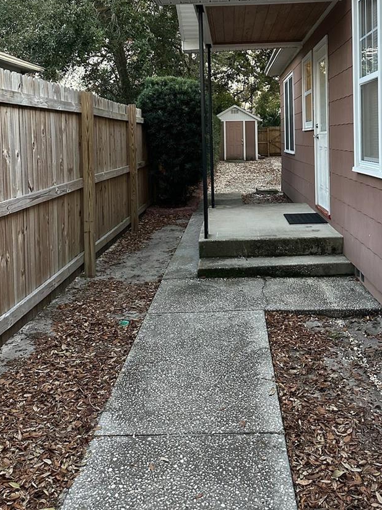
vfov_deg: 51.1
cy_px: 148
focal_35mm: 35
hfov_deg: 40.4
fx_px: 515
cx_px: 237
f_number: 1.78
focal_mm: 6.86
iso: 500
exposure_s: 1/60
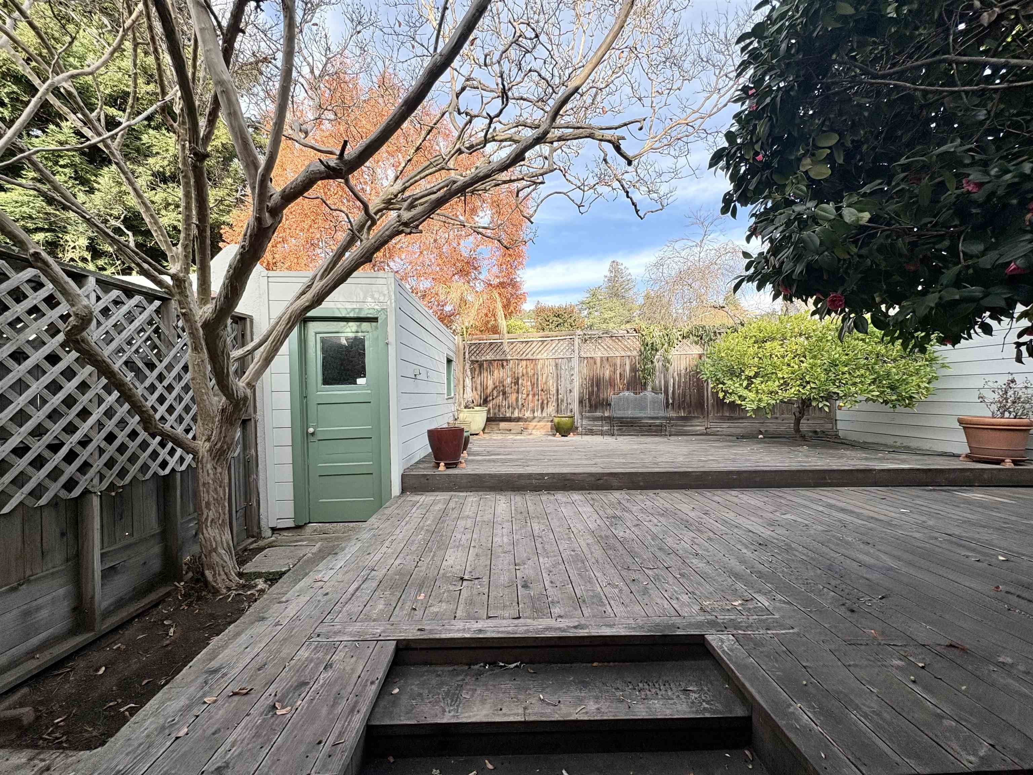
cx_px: 516
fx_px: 418
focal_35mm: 14
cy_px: 388
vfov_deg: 85.7
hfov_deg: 102.1
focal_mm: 2.22
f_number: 2.2
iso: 50
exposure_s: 1/569
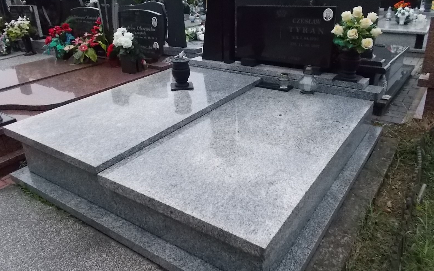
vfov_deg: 44.3
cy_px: 109
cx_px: 215
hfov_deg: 66.5
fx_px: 331
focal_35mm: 28
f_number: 8
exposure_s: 1/500
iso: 400
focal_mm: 4.6
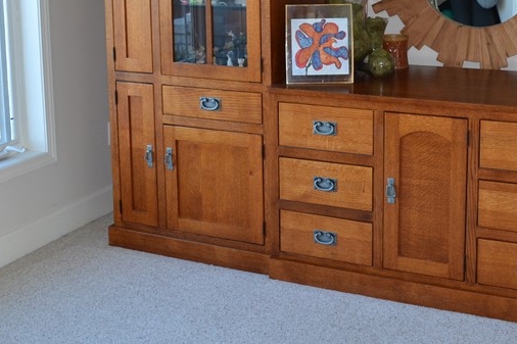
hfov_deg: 34.5
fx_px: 833
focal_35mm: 58
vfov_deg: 22.6
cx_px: 247
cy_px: 15
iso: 400
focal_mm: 18
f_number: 4
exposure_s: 1/80
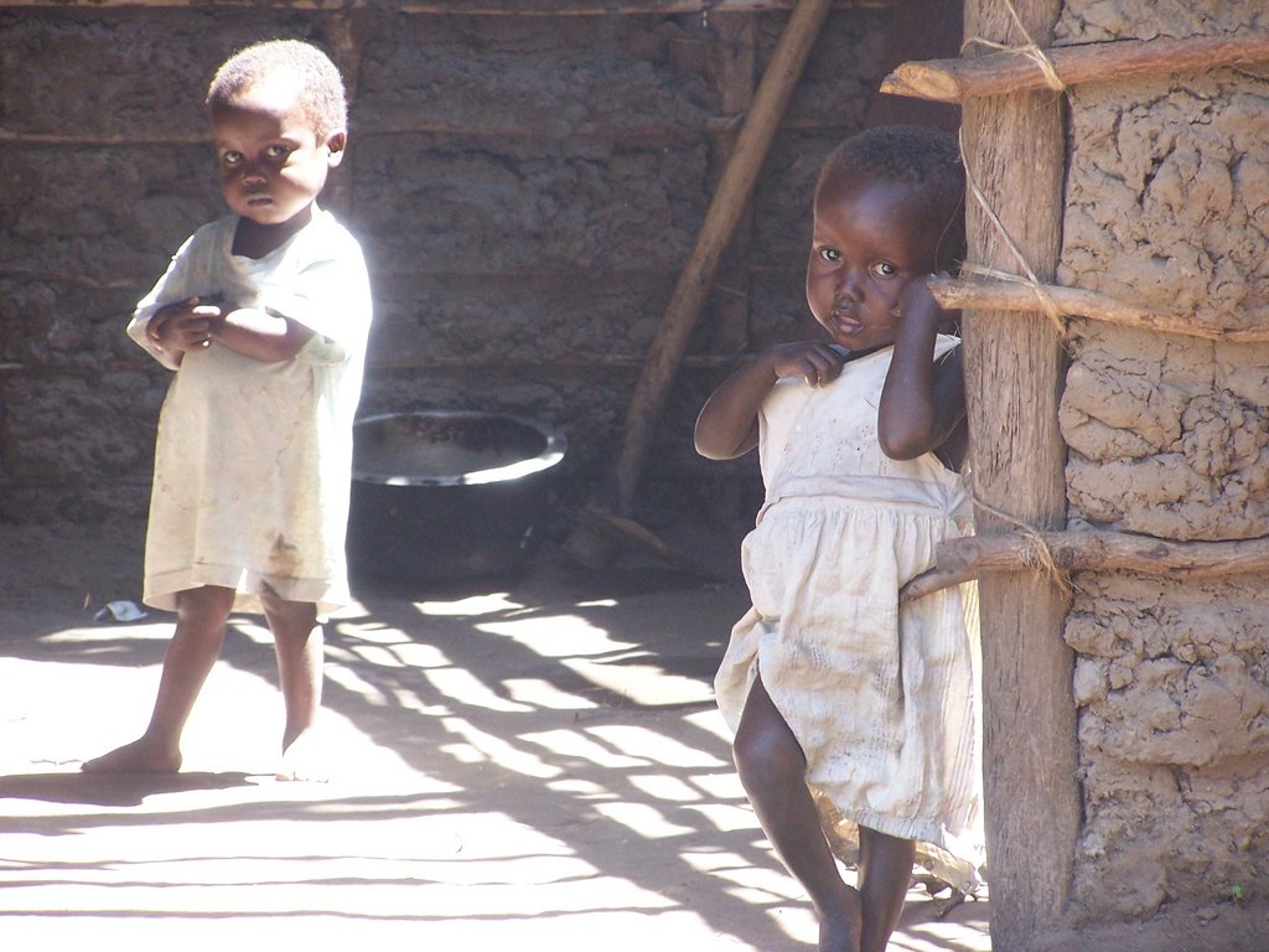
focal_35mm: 218
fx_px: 7992
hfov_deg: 9.1
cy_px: 476
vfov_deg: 6.8
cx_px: 634
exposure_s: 1/90
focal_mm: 36.2
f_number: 3.2
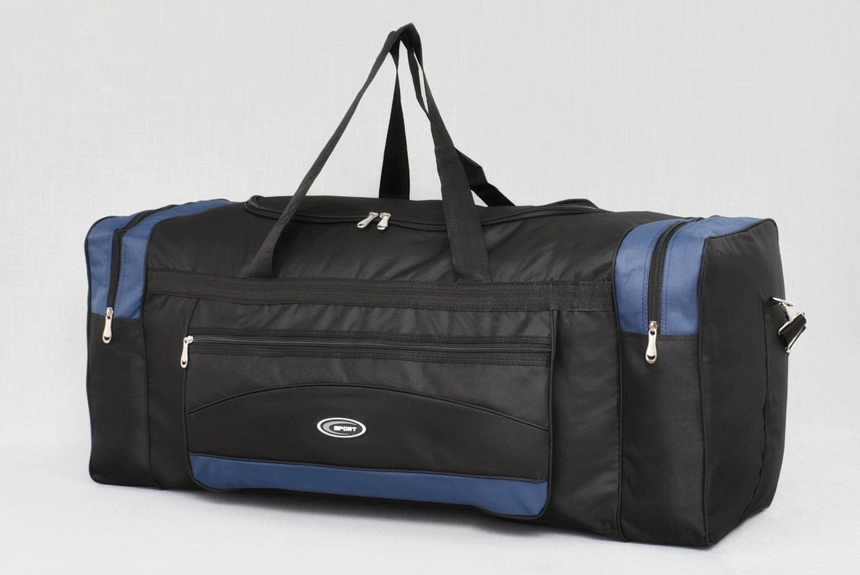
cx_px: 430
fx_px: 897
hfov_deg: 51.2
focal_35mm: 38
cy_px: 288
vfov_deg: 35.6
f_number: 5.6
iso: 100
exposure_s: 1/60
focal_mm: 25
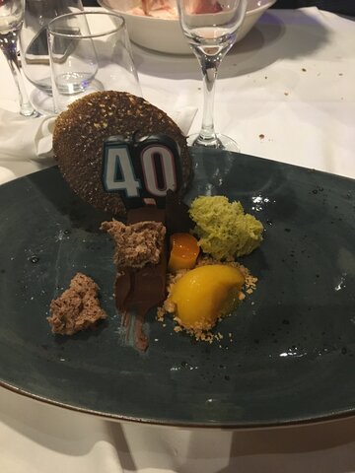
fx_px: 397
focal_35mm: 29
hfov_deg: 48.2
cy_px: 236
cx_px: 178
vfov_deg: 61.7
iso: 200
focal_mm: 4.15
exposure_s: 1/25
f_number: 2.2
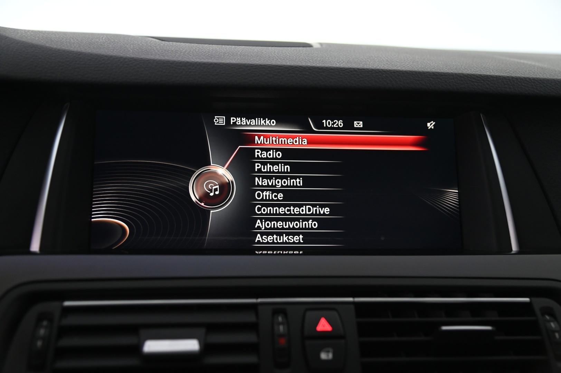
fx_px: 747
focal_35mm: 48
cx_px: 280
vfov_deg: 28.0
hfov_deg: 41.1
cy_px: 186
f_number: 4
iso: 2000
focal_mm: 48
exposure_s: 1/30
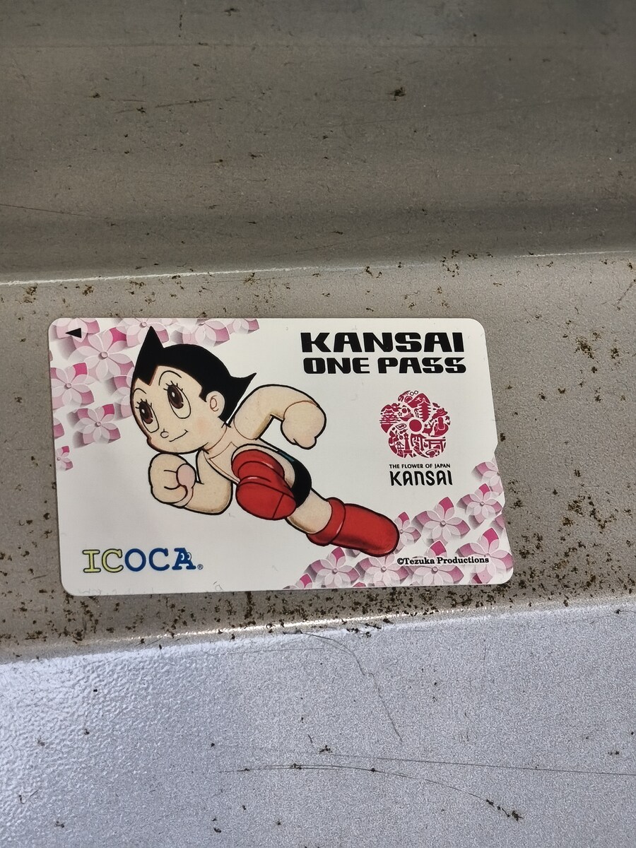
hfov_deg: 16.1
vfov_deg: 21.3
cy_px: 424
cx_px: 318
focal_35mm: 92
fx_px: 2254
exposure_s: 1/100
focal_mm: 6.18
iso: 160
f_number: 1.65
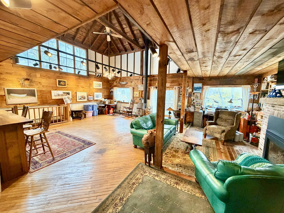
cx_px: 142
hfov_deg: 102.1
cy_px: 106
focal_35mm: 14
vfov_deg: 85.7
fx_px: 115
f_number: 2.2
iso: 320
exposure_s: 1/60
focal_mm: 2.22
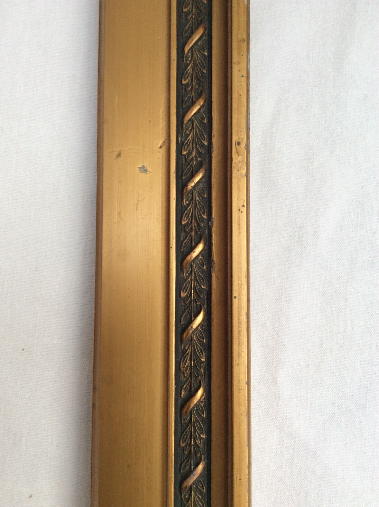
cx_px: 190
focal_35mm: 32
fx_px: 468
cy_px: 254
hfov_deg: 44.1
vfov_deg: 56.9
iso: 50
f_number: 2.4
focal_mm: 3.3
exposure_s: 1/100
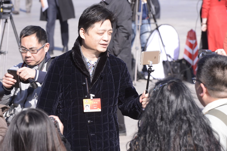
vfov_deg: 6.9
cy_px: 76
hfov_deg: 10.3
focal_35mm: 200
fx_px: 1261
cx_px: 114
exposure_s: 1/200
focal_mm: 200
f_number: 13
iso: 400
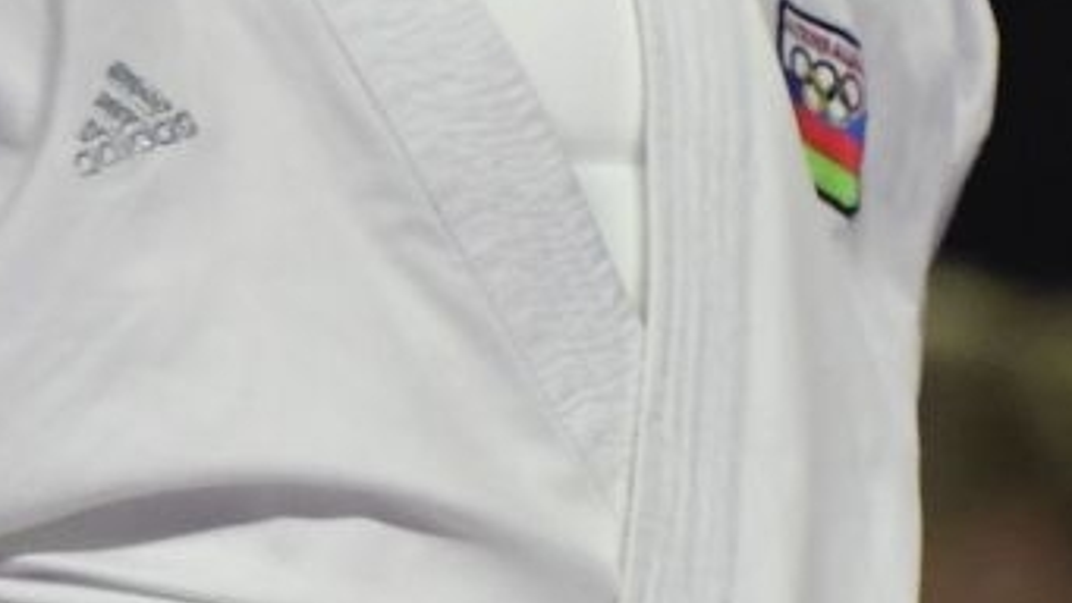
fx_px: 66047
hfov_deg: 0.9
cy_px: 82
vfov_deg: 0.5
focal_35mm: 2323
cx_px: 550
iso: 1250
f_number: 4
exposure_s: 1/800
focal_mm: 280
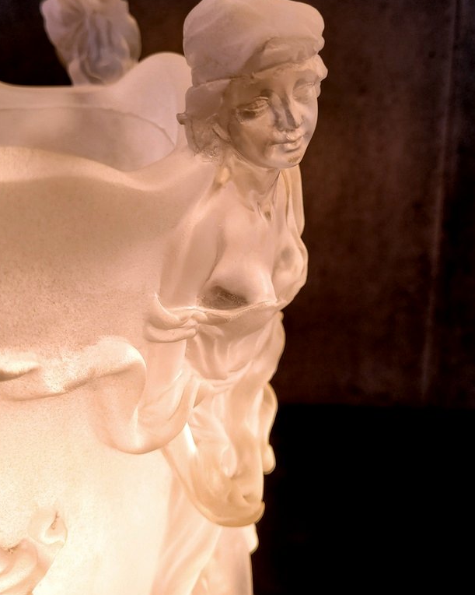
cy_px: 244
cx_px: 225
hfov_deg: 43.3
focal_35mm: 34
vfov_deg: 52.6
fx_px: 598
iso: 40
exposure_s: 1/113
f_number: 1.8
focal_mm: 5.4
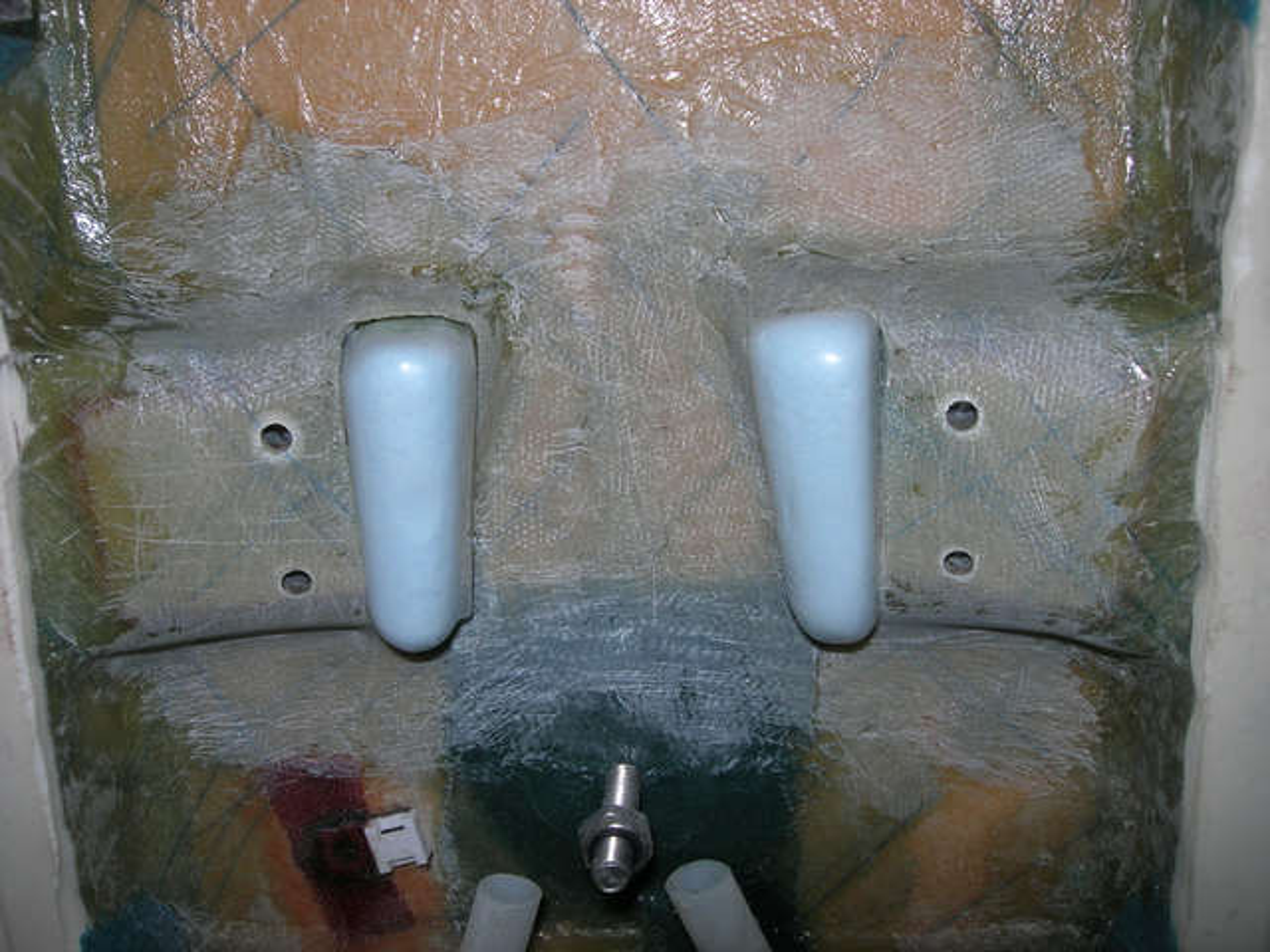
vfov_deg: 37.7
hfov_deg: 49.0
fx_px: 1394
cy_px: 476
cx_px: 635
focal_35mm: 38
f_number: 4.8
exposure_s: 1/60.1
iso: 64
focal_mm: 7.8
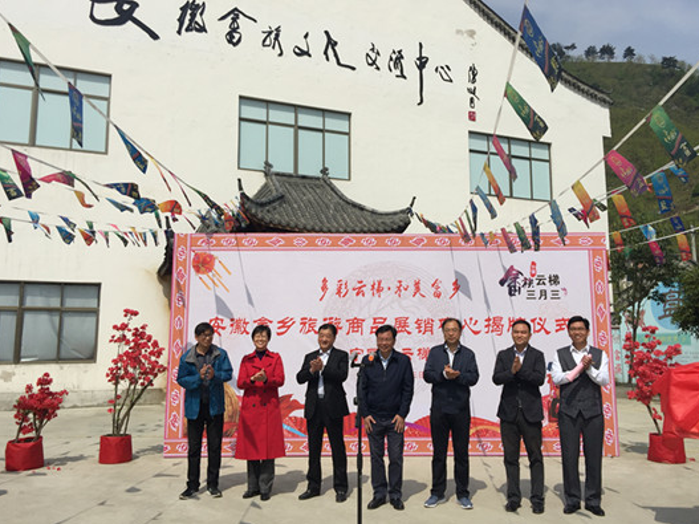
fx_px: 666
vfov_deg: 42.9
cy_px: 256
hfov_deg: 55.3
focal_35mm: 33
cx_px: 373
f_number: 2.2
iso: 32
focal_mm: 4.15
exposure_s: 1/3968
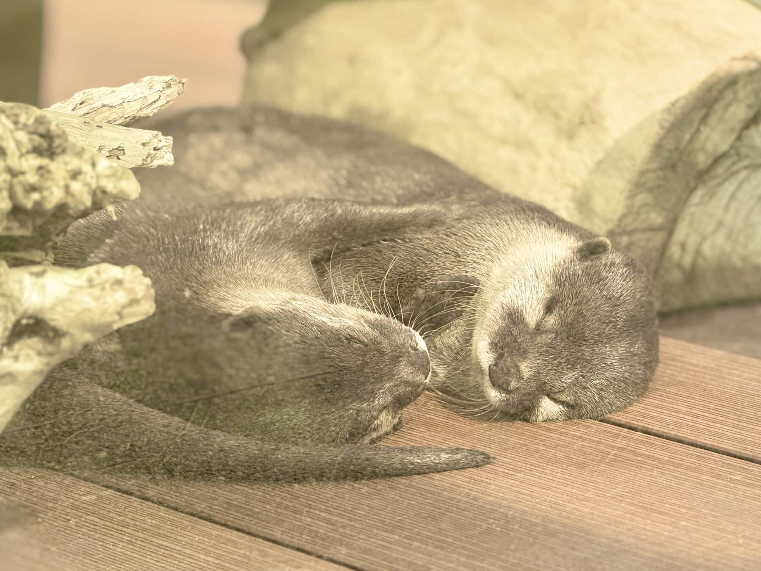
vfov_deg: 12.3
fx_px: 2638
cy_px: 286
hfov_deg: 16.4
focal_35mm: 120
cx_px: 380
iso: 50
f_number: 2.8
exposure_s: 1/1422
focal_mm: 15.66
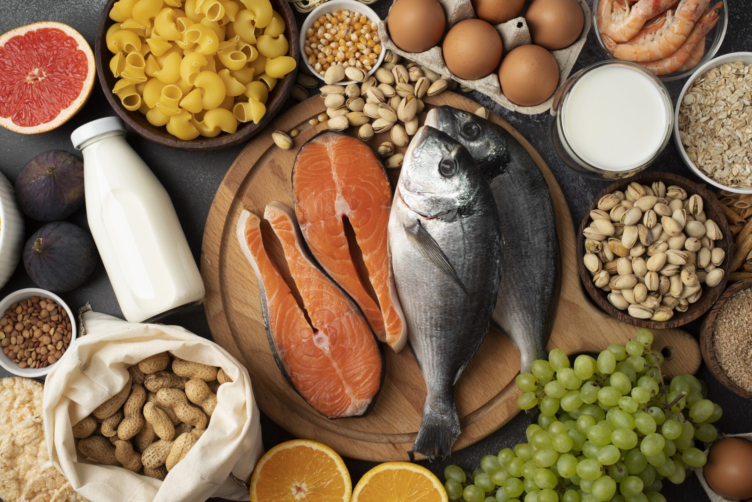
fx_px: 1045
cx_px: 376
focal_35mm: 50
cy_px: 251
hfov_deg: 39.6
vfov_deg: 27.0
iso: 100
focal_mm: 50
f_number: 7.1
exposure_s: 1/100
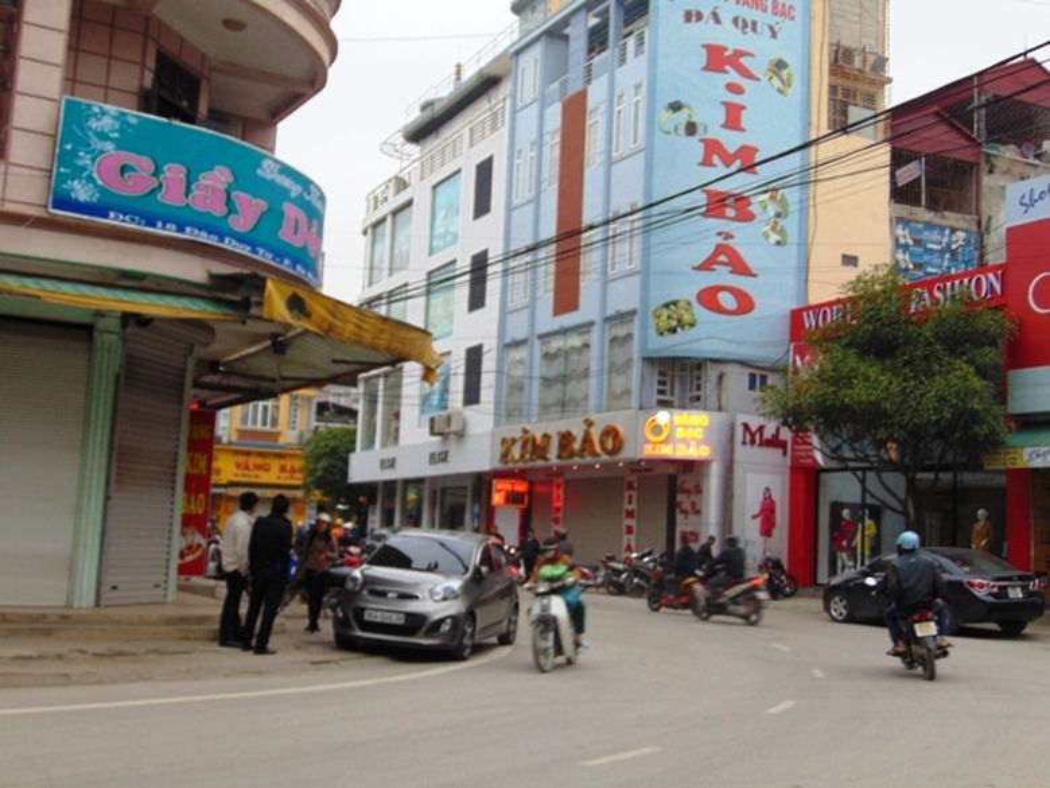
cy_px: 394
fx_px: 1274
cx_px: 525
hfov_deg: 44.8
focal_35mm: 42
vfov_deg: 34.3
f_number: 3.3
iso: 80
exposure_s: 1/30
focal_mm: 7.6
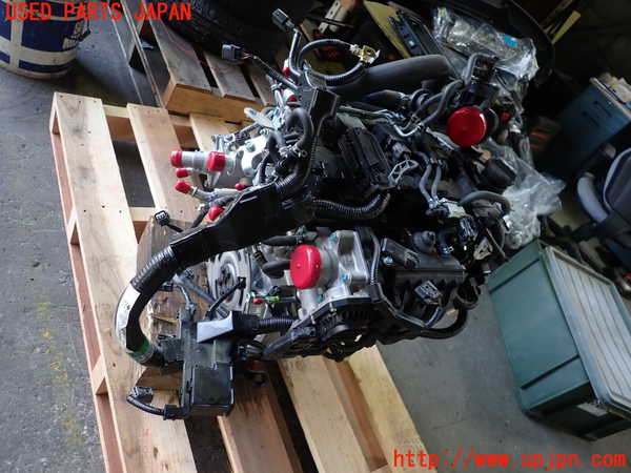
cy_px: 236
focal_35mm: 25
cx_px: 316
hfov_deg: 69.4
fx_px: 456
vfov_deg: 54.9
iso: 160
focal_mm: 4.5
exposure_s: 1/60
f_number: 2
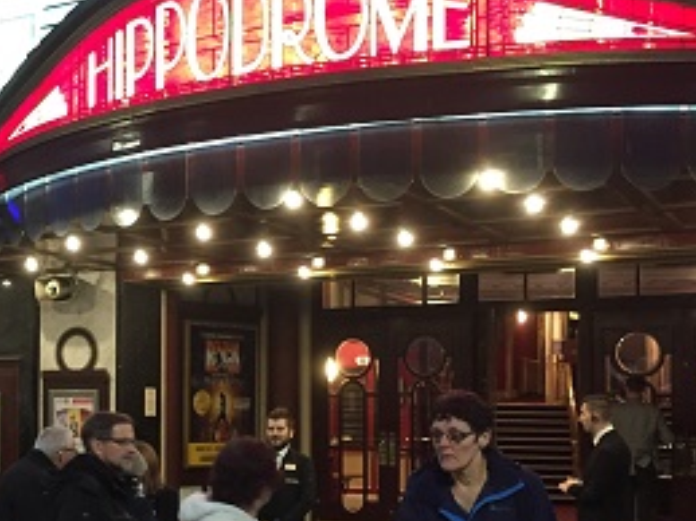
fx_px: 1125
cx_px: 175
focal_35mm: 56
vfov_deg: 25.8
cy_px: 377
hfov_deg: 33.7
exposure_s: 1/20
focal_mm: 4.15
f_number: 2.2
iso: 250
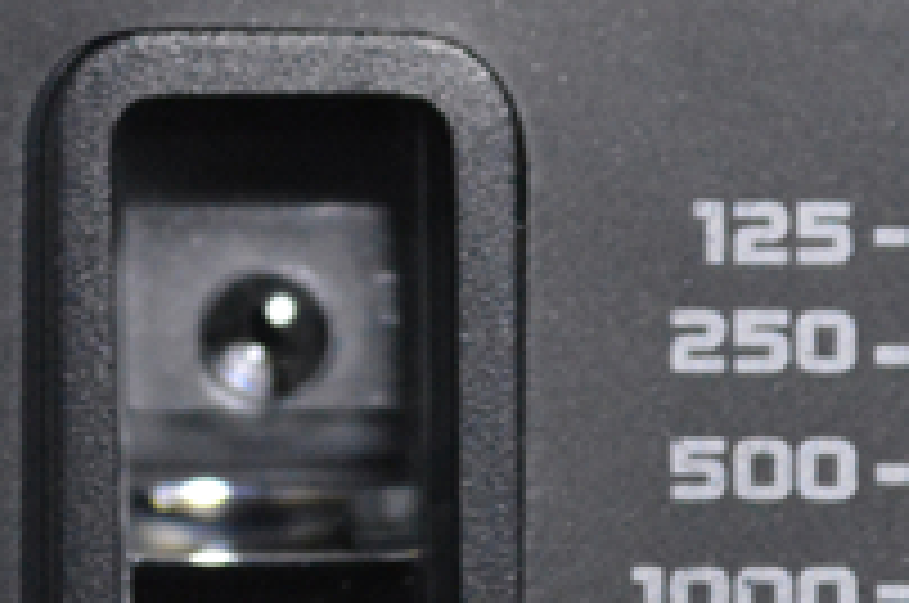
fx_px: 8243
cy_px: 358
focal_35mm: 327
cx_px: 256
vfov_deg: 4.2
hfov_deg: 6.3
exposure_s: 1/15
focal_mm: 55
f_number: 5.6
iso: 3200
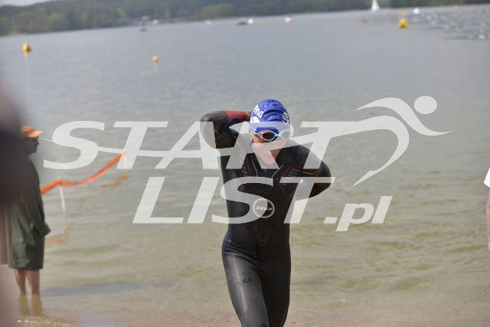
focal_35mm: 70
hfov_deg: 28.8
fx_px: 953
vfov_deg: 19.5
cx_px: 245
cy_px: 164
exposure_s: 1/4000
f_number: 4
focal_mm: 70
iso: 200
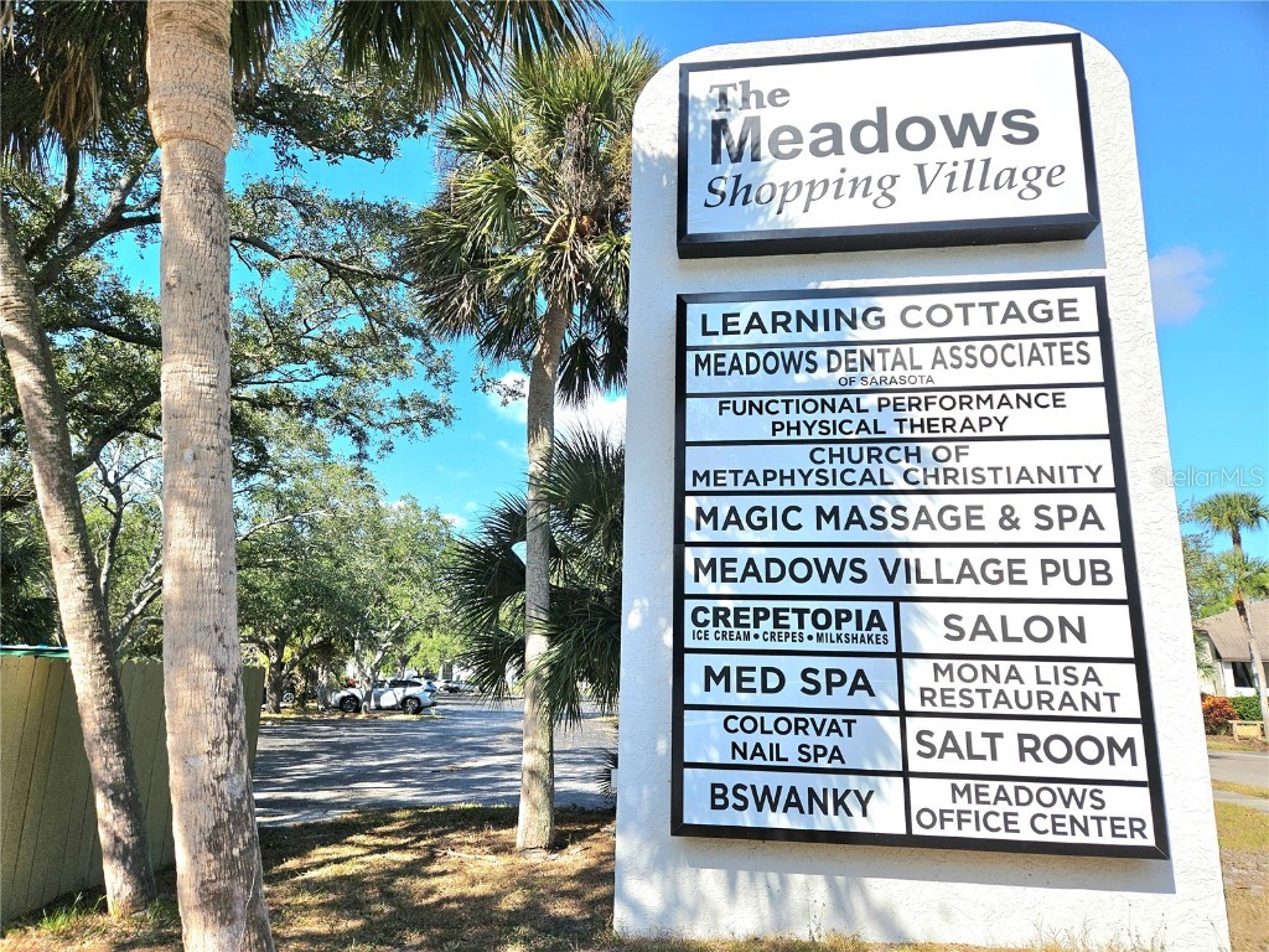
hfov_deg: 73.9
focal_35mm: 23
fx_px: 843
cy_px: 476
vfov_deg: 58.9
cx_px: 634
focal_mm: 5.4
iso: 25
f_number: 1.8
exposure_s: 1/2000
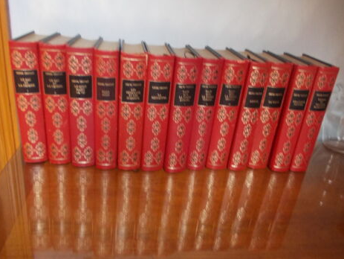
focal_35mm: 29
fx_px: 288
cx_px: 170
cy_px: 127
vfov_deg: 48.3
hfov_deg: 61.6
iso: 200
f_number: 2.7
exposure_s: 1/25
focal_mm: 4
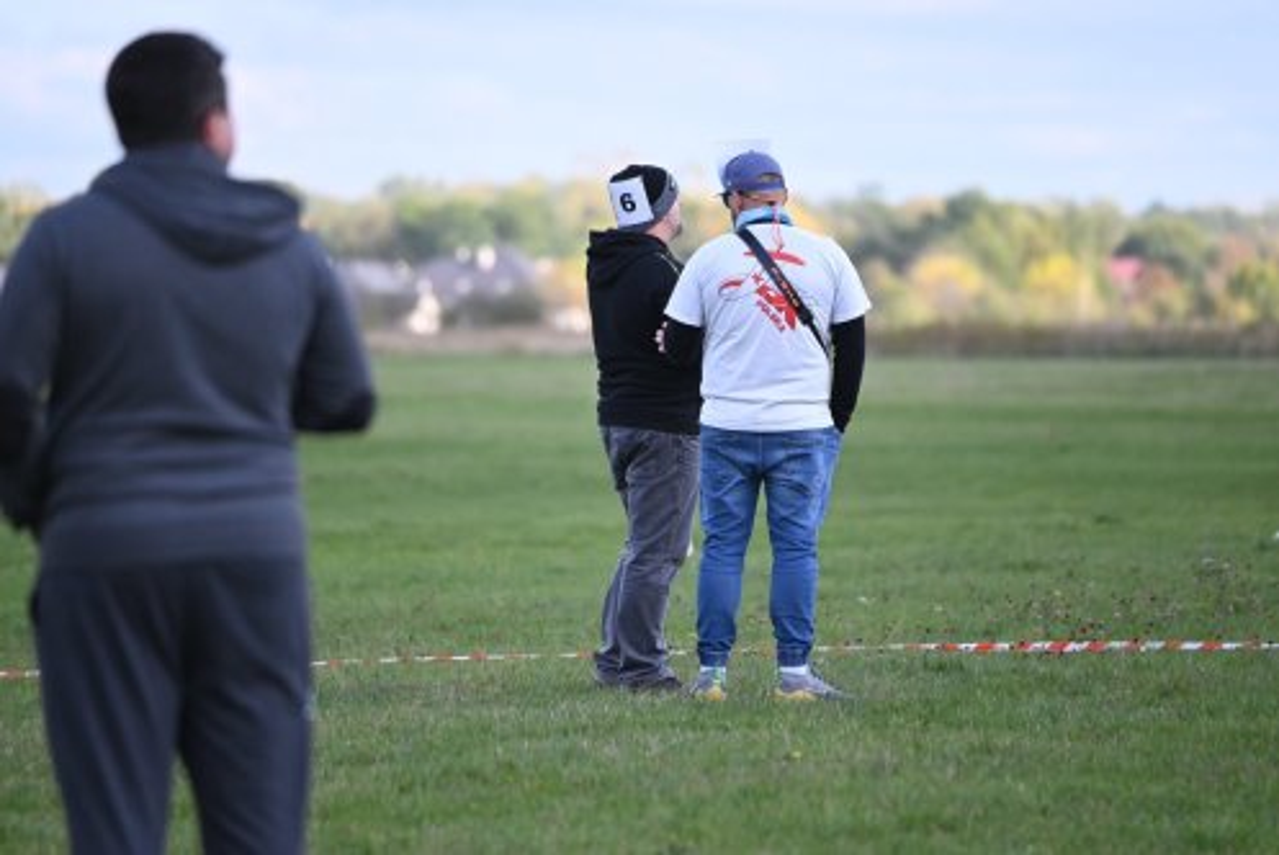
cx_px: 640
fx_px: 14219
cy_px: 428
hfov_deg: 5.2
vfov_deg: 3.4
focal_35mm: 400
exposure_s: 1/1250
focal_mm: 400
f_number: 6.3
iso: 1250
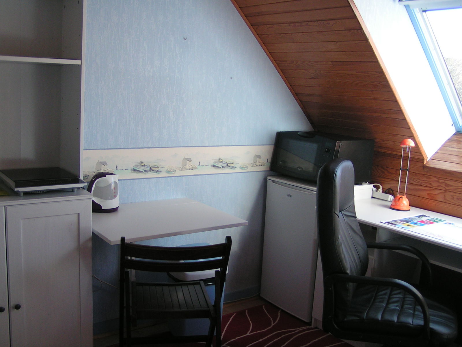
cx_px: 231
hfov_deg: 49.0
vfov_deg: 37.7
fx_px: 507
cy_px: 174
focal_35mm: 38
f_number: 2.8
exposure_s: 1/40
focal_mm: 5.8
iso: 80
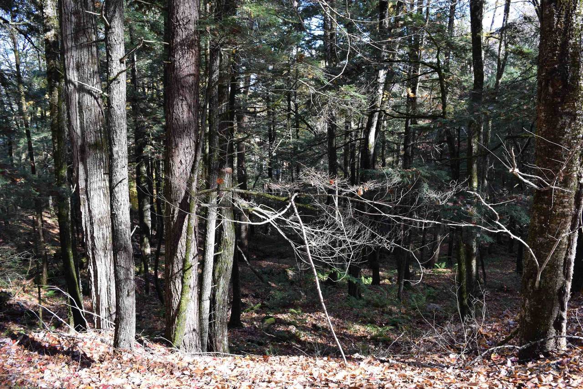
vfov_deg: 43.6
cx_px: 292
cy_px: 194
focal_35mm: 30
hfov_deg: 61.9
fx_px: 486
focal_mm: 20
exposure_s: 1/125
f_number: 5.6
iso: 400
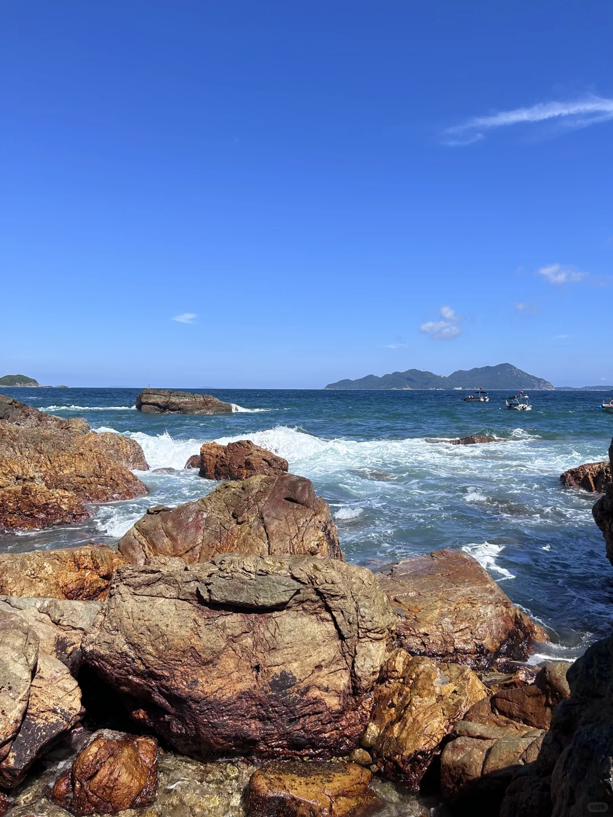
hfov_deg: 53.1
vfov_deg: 67.3
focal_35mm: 26
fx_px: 614
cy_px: 408
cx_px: 306
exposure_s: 1/4115
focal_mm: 5.7
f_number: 1.5
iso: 50
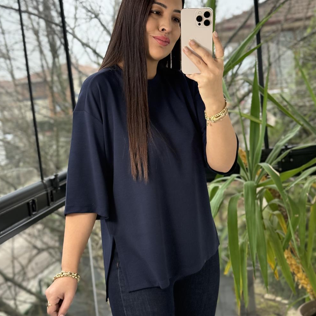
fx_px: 589
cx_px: 157
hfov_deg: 30.0
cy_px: 161
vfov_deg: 30.0
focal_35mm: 57
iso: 160
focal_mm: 6.76
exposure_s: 1/242
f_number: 1.78
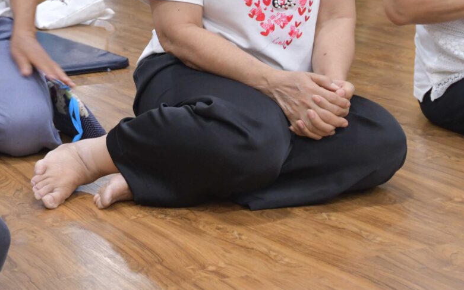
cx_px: -86
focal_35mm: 117
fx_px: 1479
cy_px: -137
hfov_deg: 17.1
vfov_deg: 10.8
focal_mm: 35
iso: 800
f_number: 4.5
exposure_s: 1/30
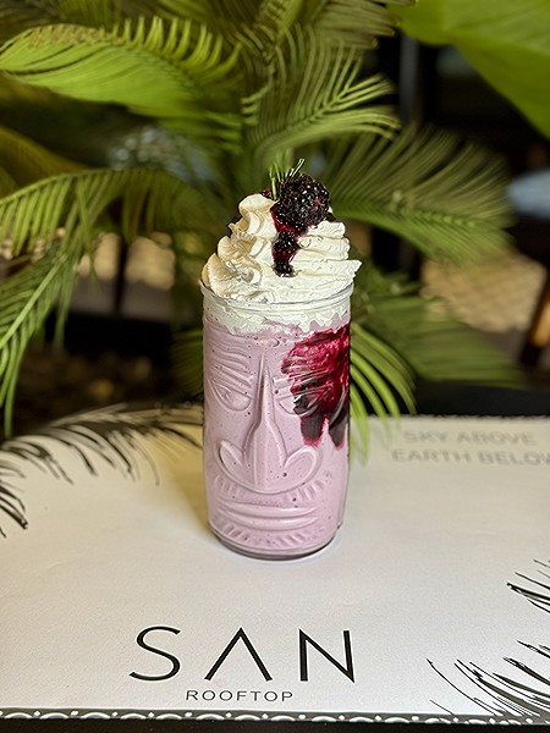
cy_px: 366
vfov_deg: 39.7
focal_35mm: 48
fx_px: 1017
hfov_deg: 30.3
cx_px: 275
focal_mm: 6.76
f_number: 1.78
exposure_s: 1/50
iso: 80
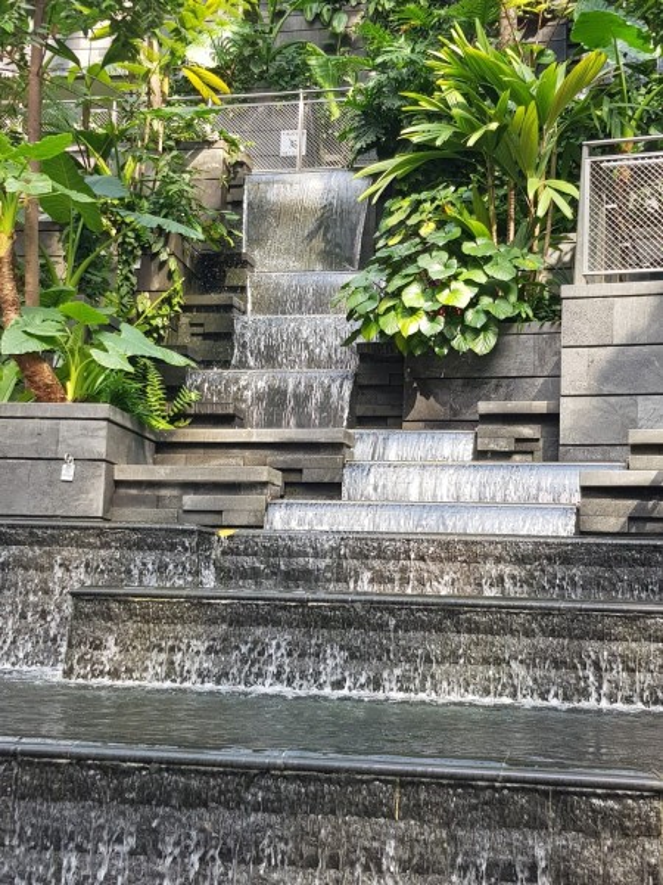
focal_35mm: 26
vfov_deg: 67.3
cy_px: 442
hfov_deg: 53.1
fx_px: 664
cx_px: 332
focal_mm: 4.2
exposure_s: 1/138
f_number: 1.7
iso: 40
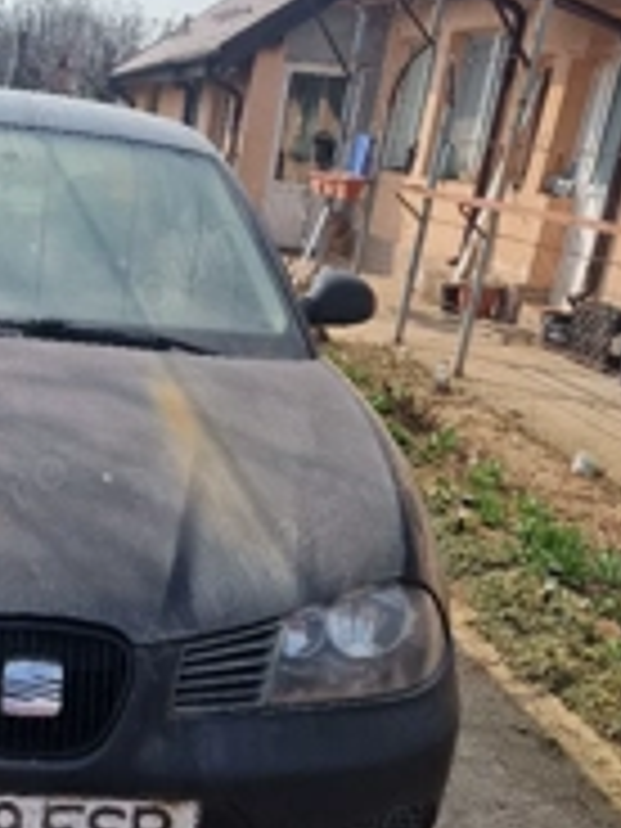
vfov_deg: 37.3
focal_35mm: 50
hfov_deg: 27.6
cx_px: 14
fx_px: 1196
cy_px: 612
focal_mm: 6.4
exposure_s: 1/1111
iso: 50
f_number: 1.8
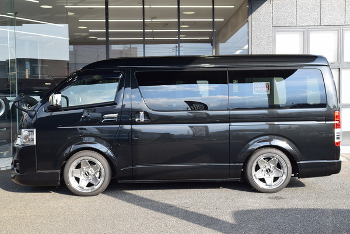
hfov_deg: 41.1
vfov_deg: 28.1
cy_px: 117
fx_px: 467
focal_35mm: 48
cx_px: 175
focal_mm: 32
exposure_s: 1/200
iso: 400
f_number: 10
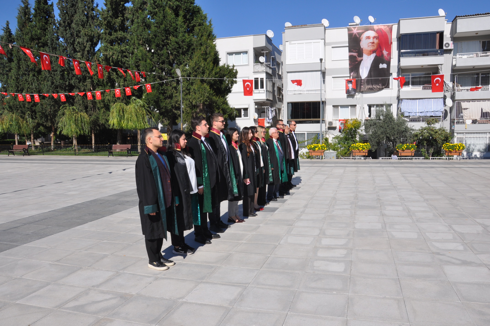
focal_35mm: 27
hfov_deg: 67.4
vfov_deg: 47.8
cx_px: 245
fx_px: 367
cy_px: 163
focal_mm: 18
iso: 200
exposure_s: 1/200
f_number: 14
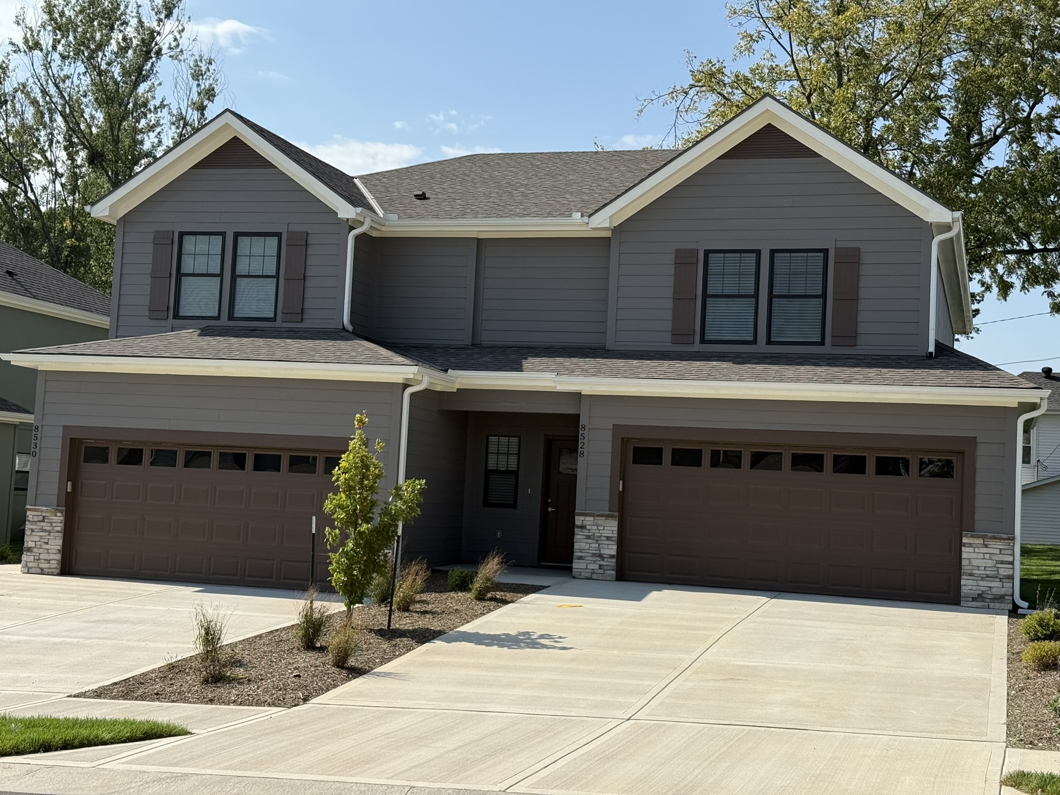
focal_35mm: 48
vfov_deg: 30.3
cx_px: 530
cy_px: 398
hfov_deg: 39.7
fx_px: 1470
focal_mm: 6.76
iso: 100
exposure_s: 1/5587
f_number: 1.78
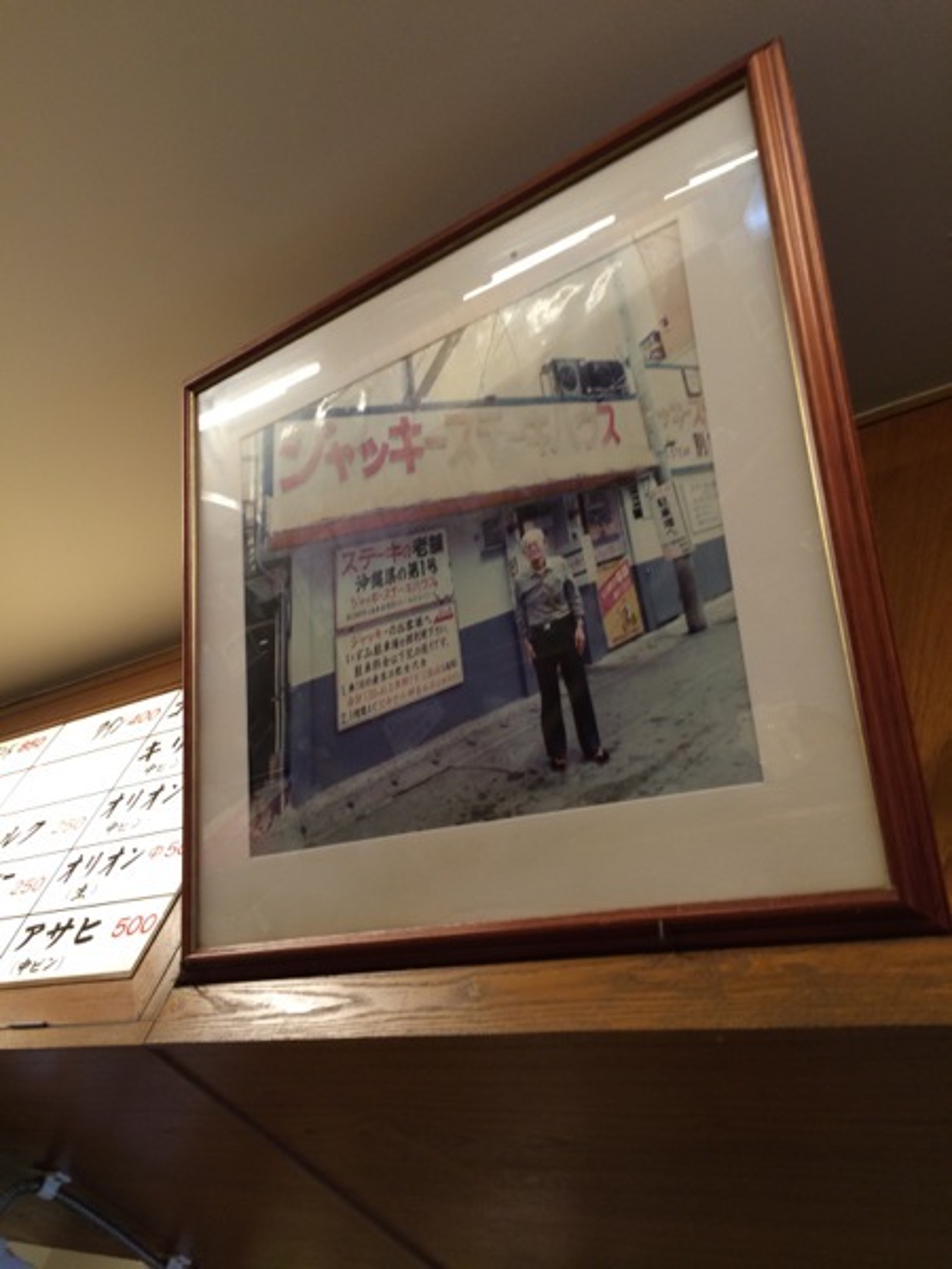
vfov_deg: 60.0
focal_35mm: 30
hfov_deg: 46.8
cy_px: 634
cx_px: 476
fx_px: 1100
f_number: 2.2
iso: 80
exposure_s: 1/30
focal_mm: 4.12
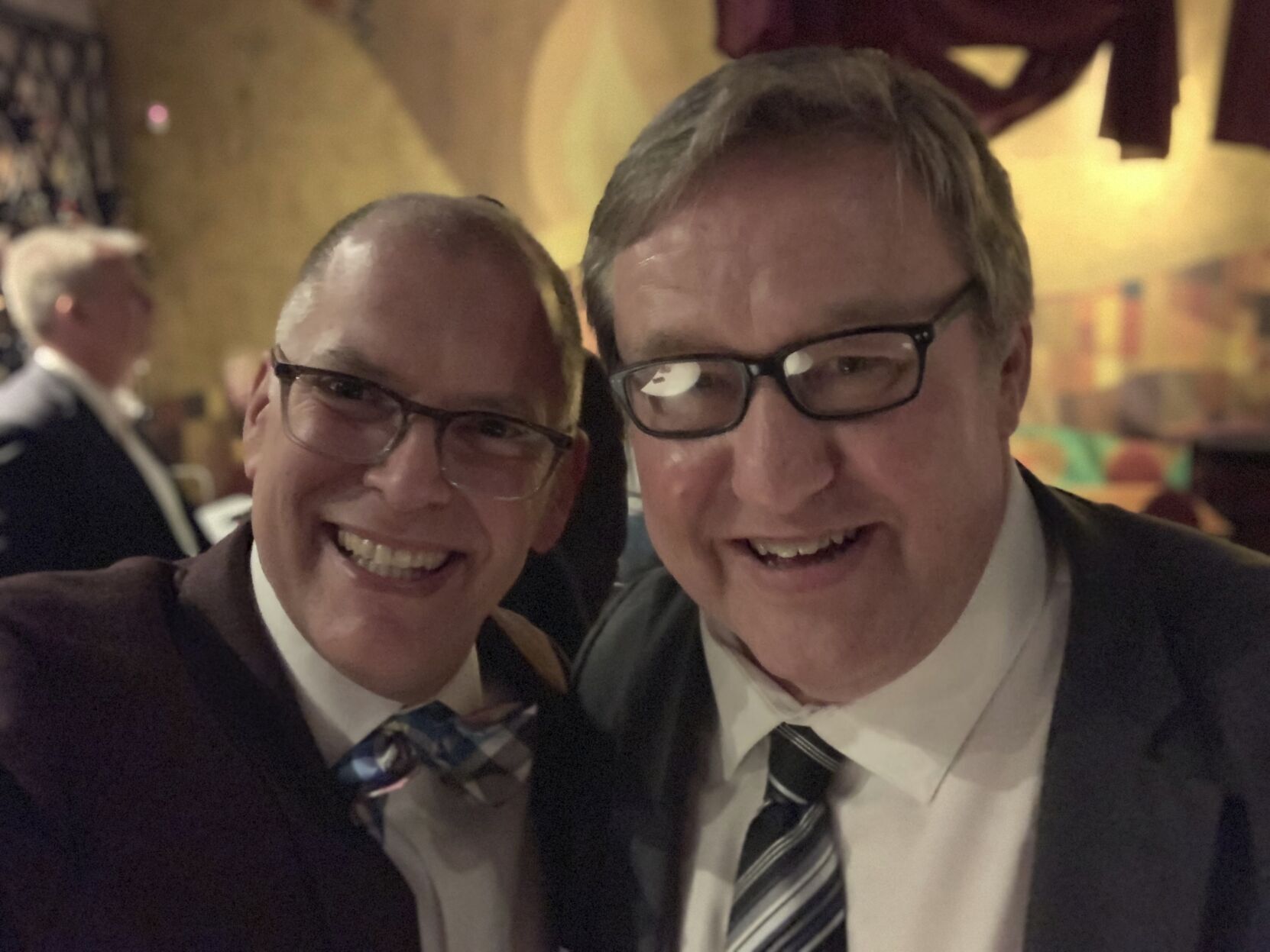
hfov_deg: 56.8
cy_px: 476
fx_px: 1174
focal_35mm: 32
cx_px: 635
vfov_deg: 44.2
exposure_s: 1/15
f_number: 2.2
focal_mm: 2.87
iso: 1600
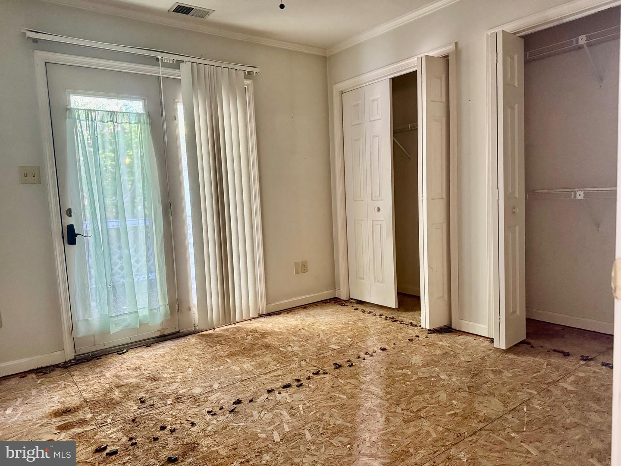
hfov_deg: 71.6
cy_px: 233
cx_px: 310
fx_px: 431
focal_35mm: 24
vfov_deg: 56.8
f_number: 1.78
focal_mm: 6.76
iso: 500
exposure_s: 1/60
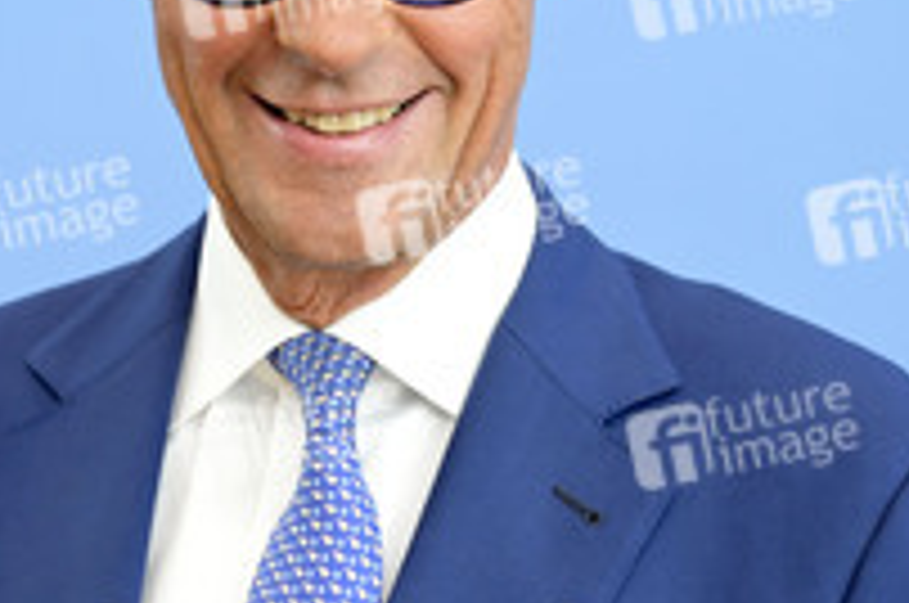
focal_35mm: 190
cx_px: 353
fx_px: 4790
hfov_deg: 10.8
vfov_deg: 7.2
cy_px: 99
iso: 4000
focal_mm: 85
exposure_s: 1/1000
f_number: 4
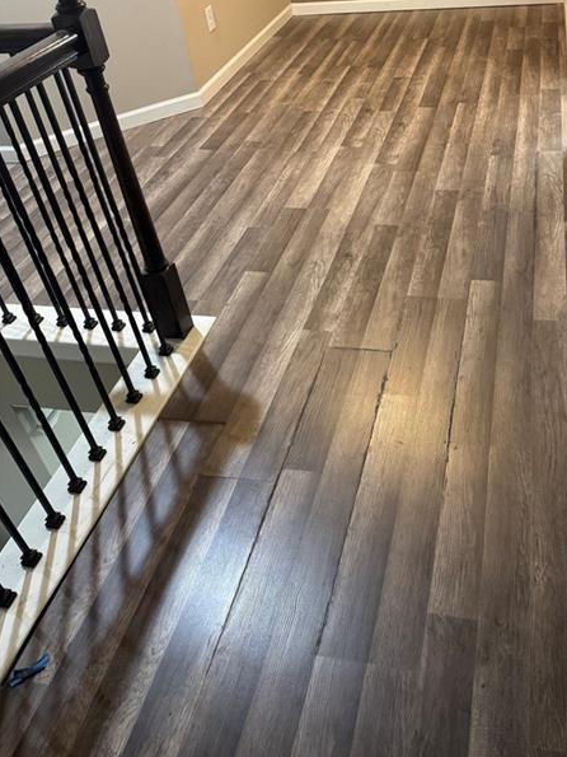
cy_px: 321
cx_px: 362
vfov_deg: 58.1
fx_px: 677
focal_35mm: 31
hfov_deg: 45.0
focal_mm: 6.76
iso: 500
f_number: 1.78
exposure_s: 1/60
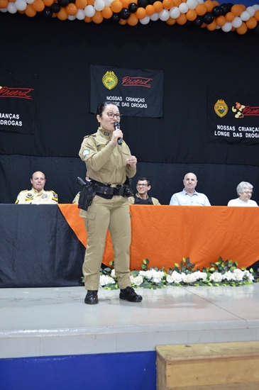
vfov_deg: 46.5
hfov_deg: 31.8
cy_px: 195
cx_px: 130
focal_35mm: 42
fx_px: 455
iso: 2800
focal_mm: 28
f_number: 4.5
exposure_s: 1/60
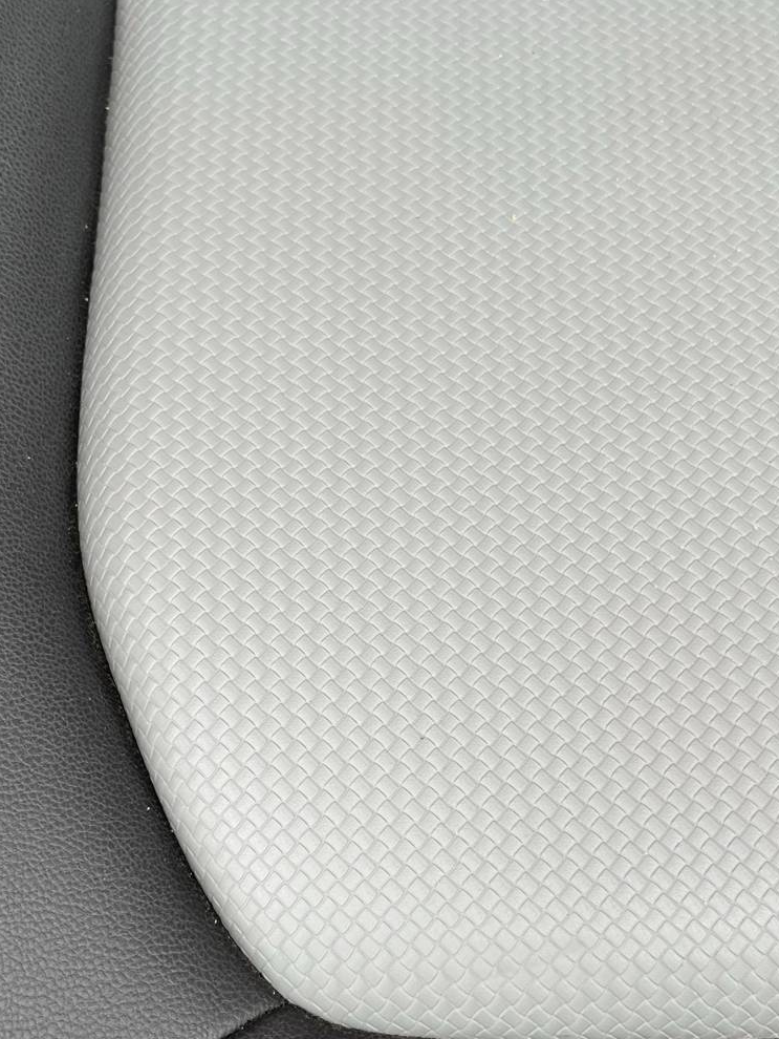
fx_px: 1260
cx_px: 390
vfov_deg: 44.7
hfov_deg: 34.4
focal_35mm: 42
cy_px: 586
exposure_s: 1/122
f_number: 1.6
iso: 40
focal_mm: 5.1
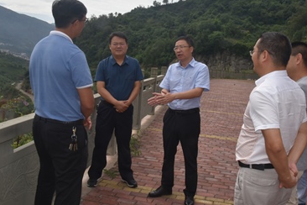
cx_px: 164
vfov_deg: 32.6
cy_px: 92
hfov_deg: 47.4
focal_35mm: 41
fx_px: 350
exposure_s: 1/200
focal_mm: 30
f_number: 20
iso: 800
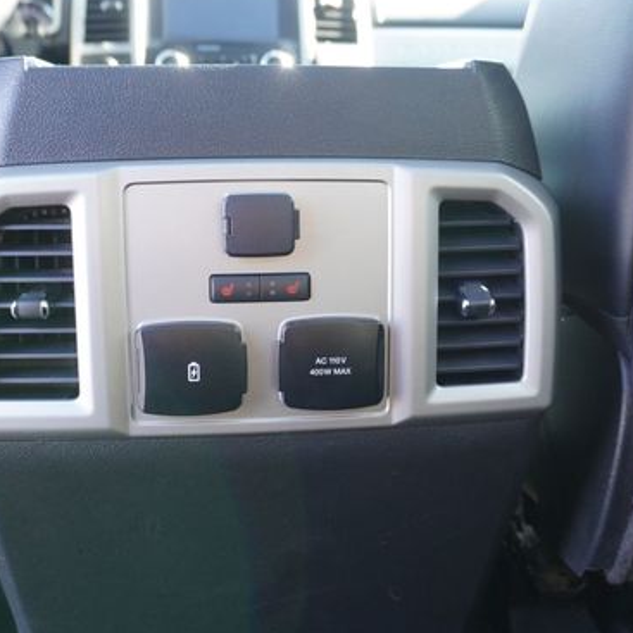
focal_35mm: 40
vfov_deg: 41.8
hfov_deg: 41.8
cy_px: 290
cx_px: 295
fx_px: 828
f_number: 4
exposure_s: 1/60
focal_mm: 18
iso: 640
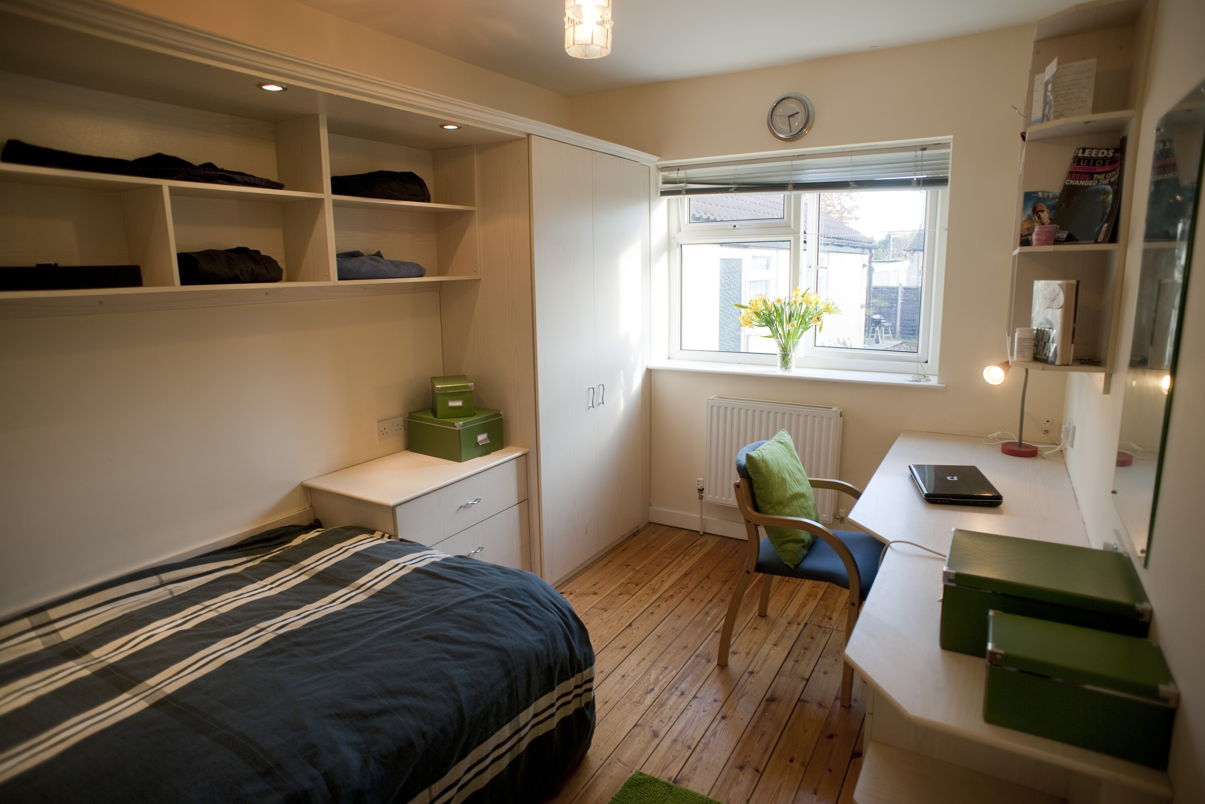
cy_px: 402
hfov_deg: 84.0
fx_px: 669
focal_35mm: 20
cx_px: 602
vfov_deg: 61.9
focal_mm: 20
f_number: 4
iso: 200
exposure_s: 1/40
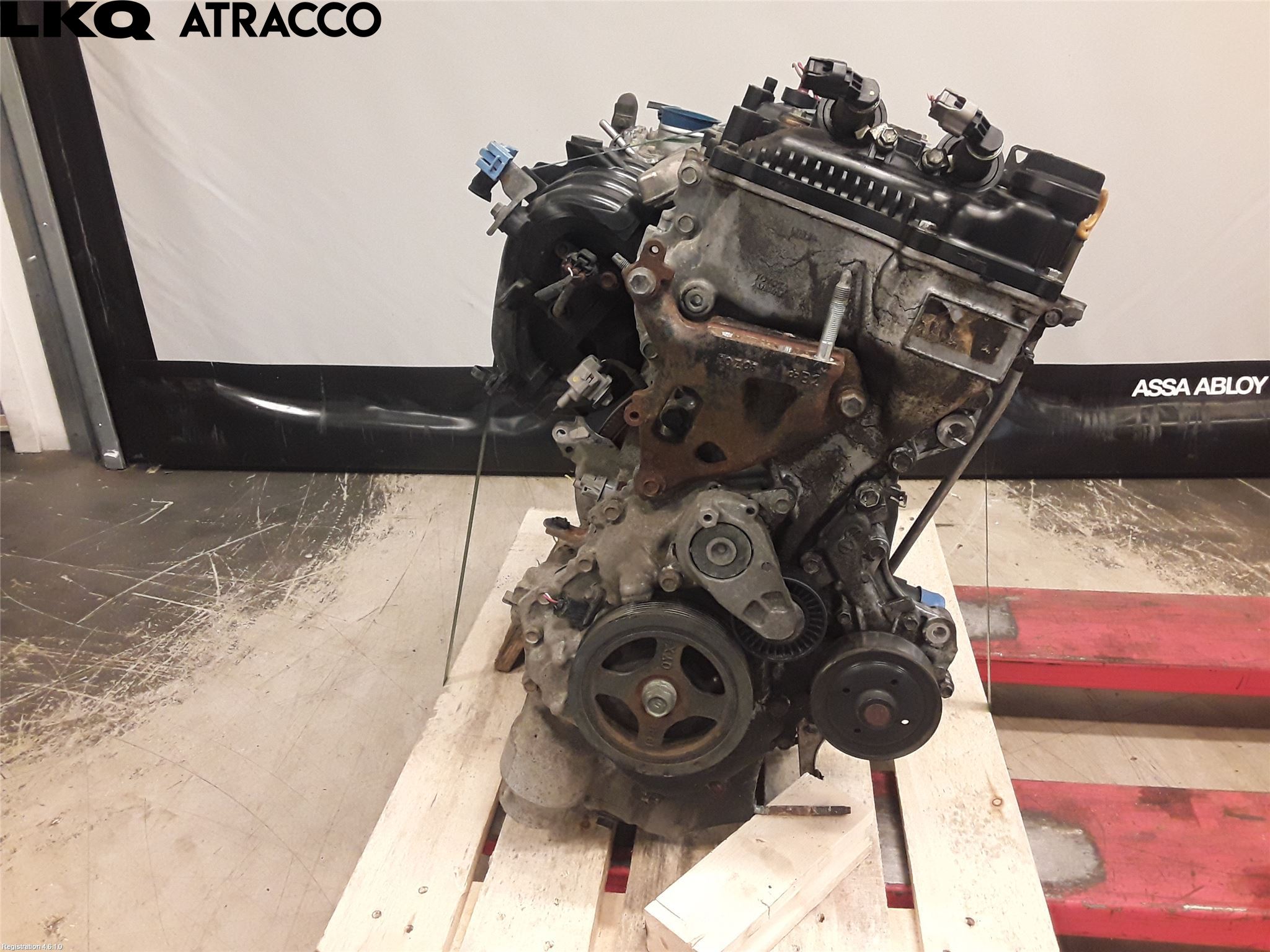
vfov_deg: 49.7
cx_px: 635
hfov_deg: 63.4
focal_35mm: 28
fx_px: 1027
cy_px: 476
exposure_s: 1/50
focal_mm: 2.91
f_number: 1.9
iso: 160
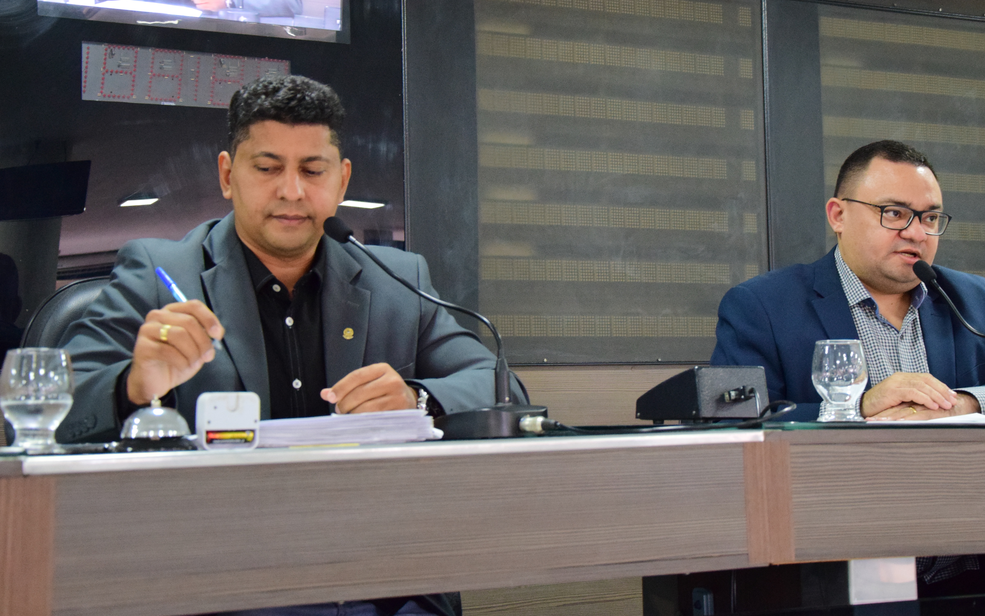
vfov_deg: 21.3
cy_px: 255
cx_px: 566
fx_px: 1637
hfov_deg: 33.4
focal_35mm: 61
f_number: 4.2
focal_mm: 32
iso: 2000
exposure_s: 1/80
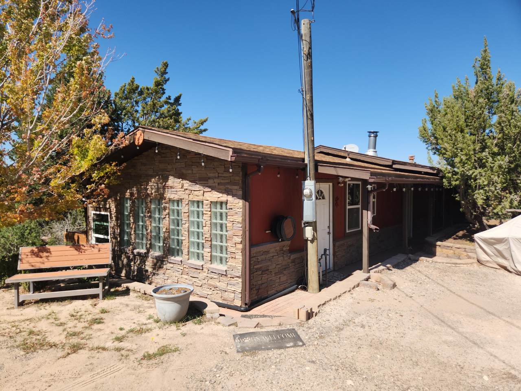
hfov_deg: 73.9
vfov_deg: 58.9
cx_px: 260
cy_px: 196
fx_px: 346
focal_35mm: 23
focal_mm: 5.4
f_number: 1.8
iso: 20
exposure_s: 1/1437
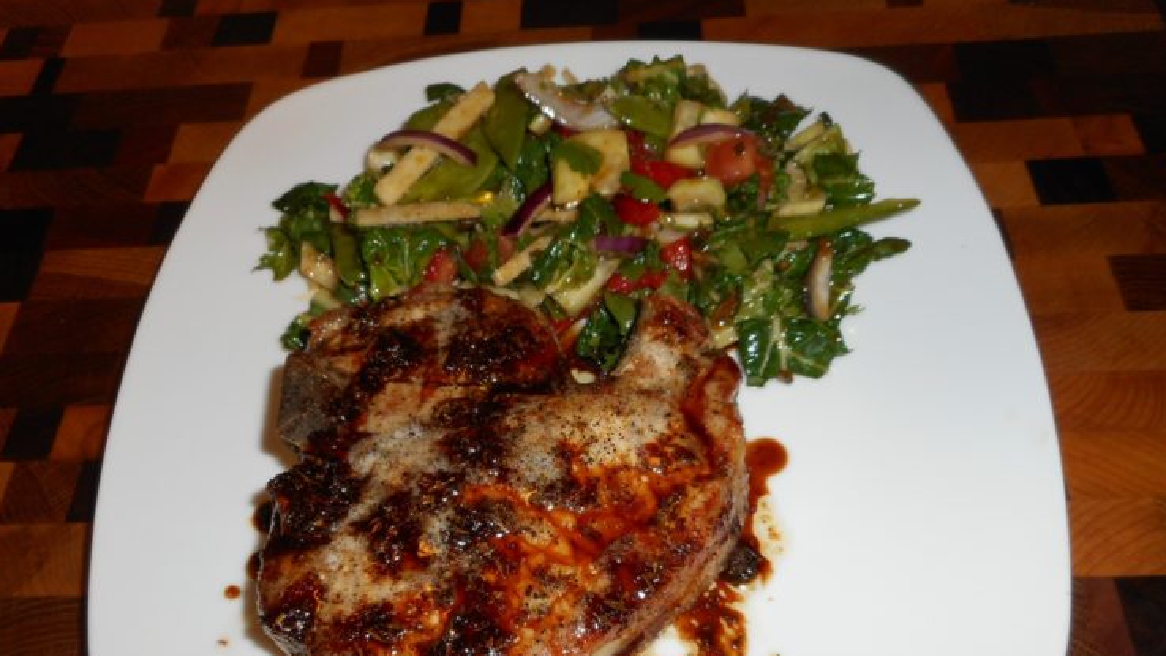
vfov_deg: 40.9
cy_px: 447
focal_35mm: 28
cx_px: 586
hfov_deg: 67.9
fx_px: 866
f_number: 3.7
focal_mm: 4.5
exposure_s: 1/25
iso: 80
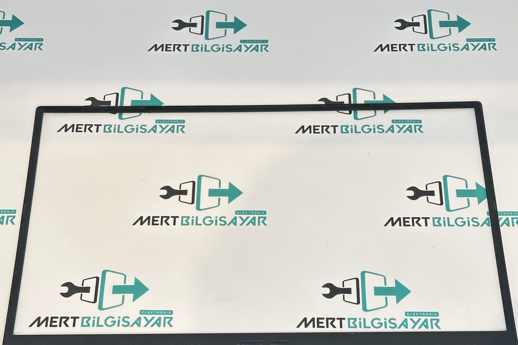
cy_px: 221
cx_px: 258
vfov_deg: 20.3
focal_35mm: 67
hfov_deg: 30.1
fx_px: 964
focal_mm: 6.86
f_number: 1.78
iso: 64
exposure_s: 1/198
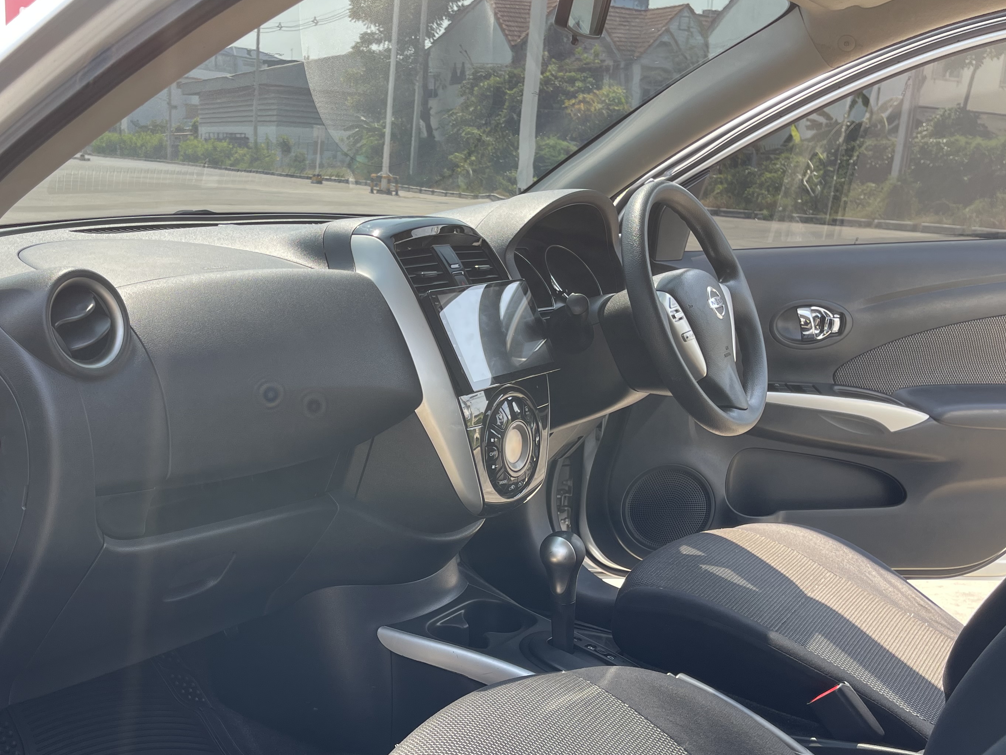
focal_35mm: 37
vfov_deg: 38.5
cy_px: 459
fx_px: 1075
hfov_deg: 49.3
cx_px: 343
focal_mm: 5.1
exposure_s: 1/290
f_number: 1.6
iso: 32
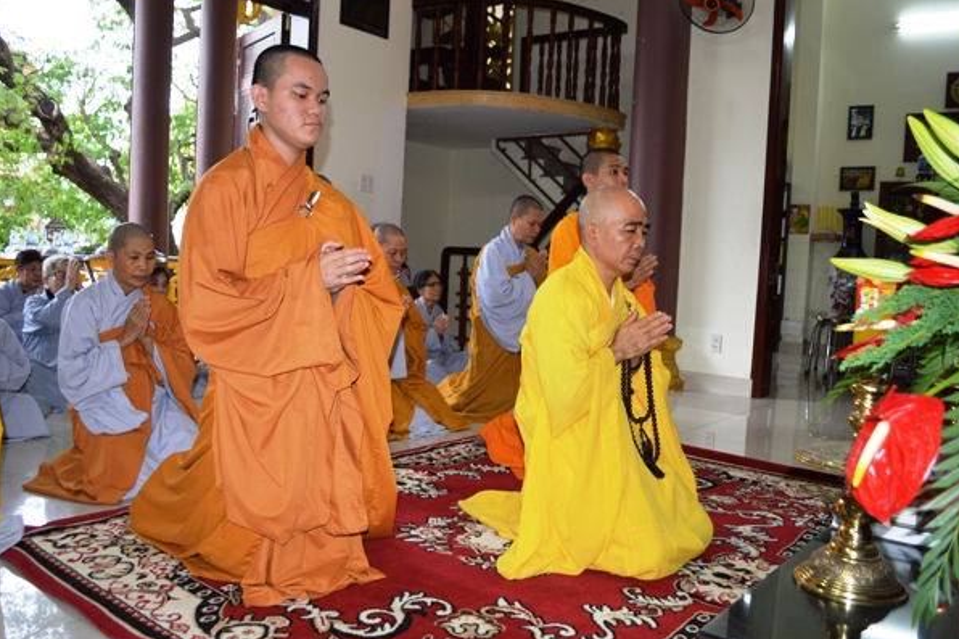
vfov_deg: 44.9
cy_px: 328
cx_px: 460
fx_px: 772
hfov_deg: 63.6
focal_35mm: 29
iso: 400
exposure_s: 1/60
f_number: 3.5
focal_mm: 18
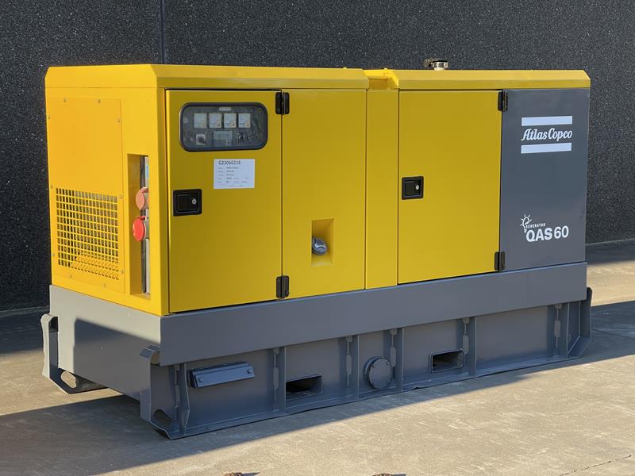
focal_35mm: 64
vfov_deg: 22.9
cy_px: 238
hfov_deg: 30.3
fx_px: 1174
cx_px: 318
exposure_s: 1/190
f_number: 2.2
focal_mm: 7.5
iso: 20
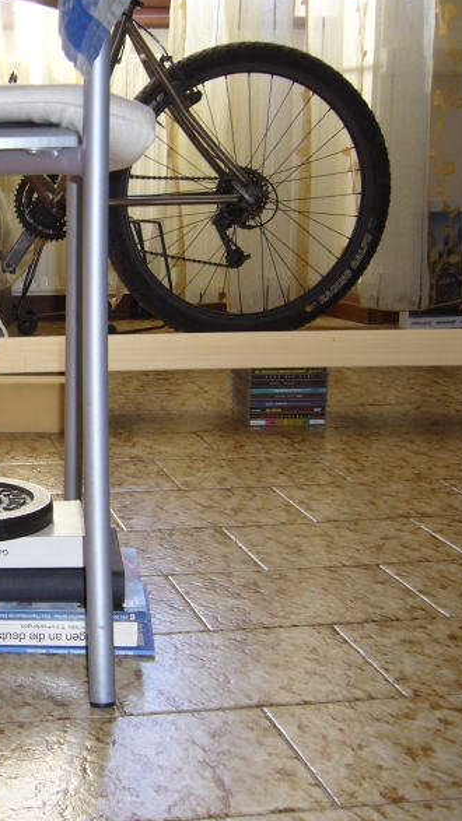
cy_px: 403
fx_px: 1133
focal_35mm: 52
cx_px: -59
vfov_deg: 39.9
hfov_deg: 21.7
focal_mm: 5.8
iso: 100
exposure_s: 1/60
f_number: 2.8
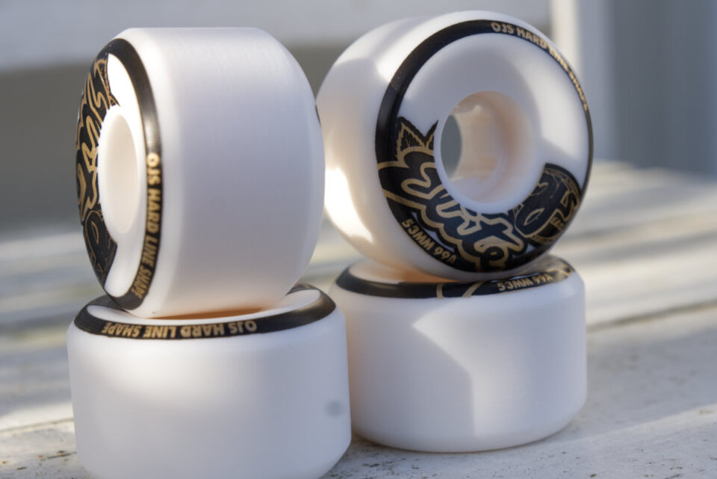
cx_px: 358
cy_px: 240
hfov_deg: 29.9
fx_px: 1345
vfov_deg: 20.2
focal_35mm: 68
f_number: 7.1
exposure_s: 1/125
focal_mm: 45
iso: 100
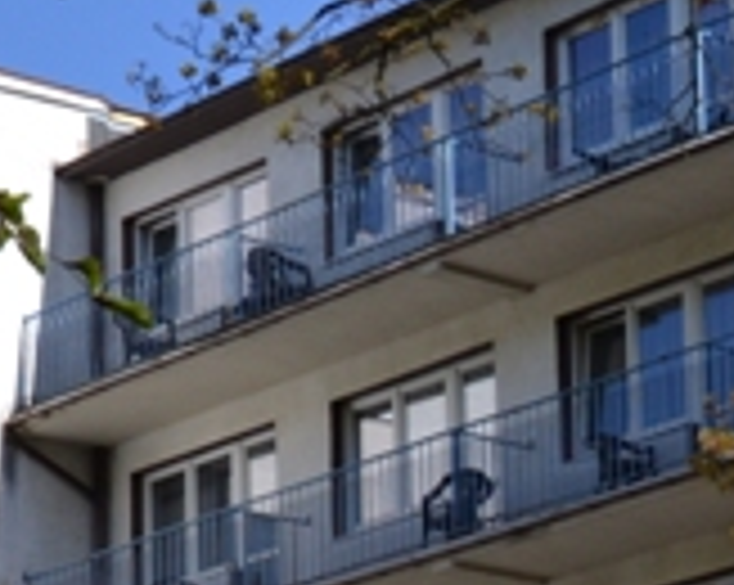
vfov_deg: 8.7
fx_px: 3754
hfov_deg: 11.1
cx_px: 664
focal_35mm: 173
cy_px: 880
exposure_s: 1/1600
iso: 400
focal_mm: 28
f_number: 5.6
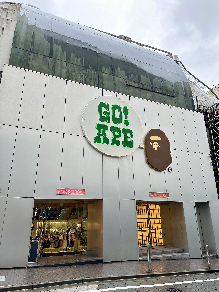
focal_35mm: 24
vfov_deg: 71.6
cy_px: 146
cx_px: 110
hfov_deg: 56.8
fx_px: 202
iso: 80
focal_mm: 6.86
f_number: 1.78
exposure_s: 1/407
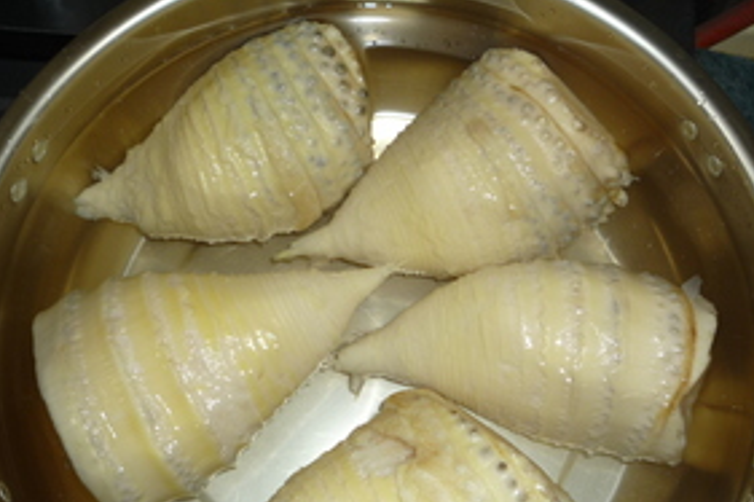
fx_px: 837
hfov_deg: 48.5
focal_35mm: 40
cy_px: 349
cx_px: 376
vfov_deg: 33.0
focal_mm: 5.2
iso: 100
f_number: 3.3
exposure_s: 1/30
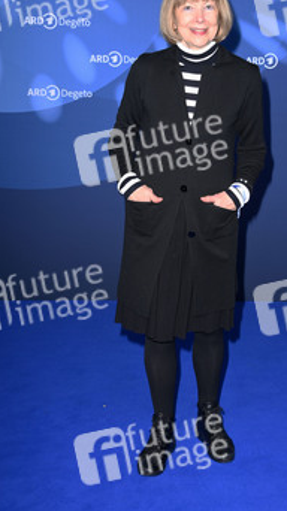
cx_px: 194
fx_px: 962
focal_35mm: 71
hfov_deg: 16.9
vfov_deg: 29.7
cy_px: 226
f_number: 6.3
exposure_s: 1/250
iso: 640
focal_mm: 58
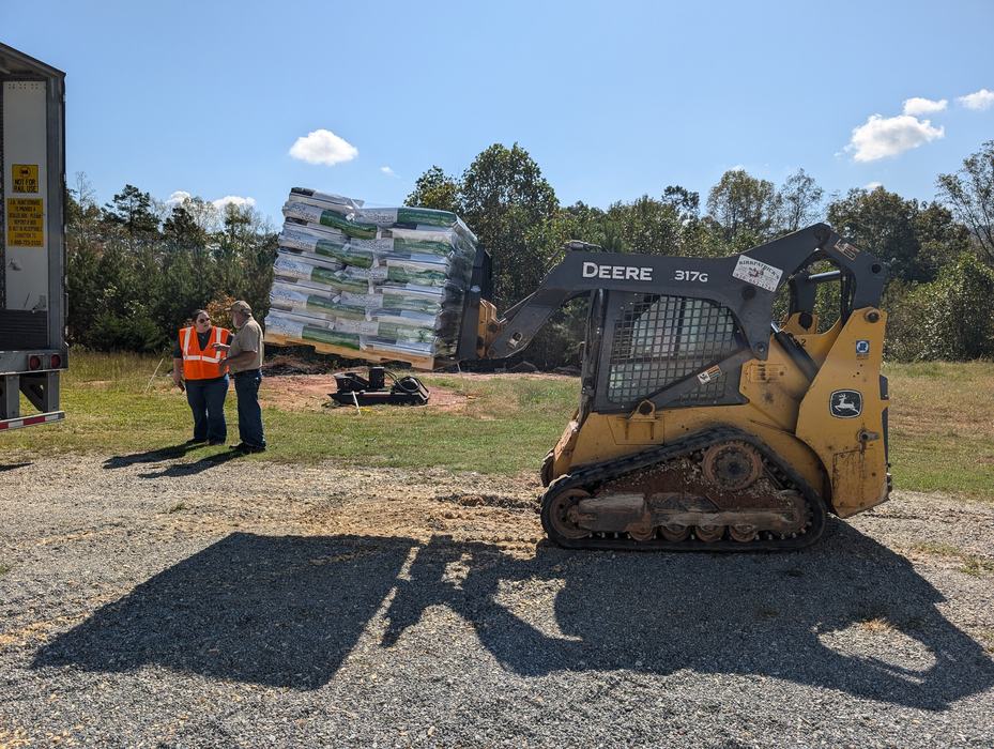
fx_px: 690
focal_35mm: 24
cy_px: 374
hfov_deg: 71.5
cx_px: 497
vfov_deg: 57.0
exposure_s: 1/1783
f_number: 1.68
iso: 20
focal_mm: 6.9
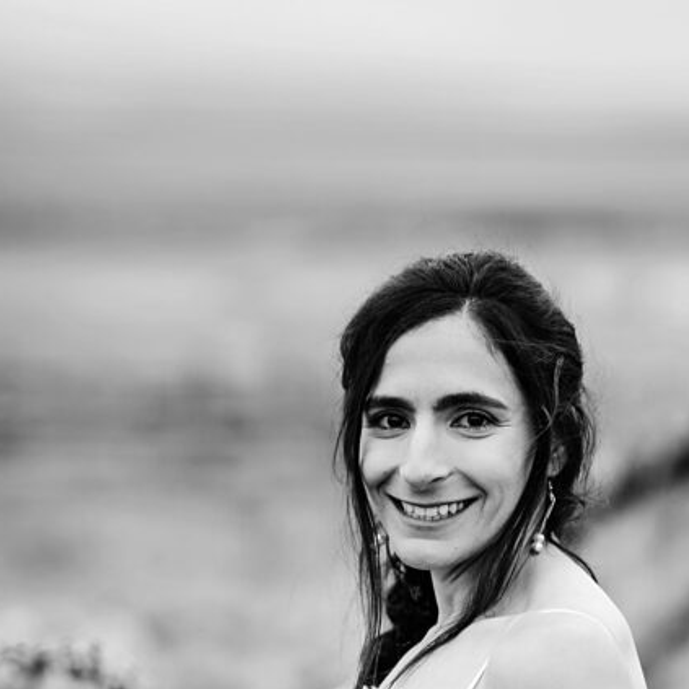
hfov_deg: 10.0
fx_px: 3941
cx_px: 454
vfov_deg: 9.9
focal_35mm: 175
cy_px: 743
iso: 200
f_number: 1.8
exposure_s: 1/2000
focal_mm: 85
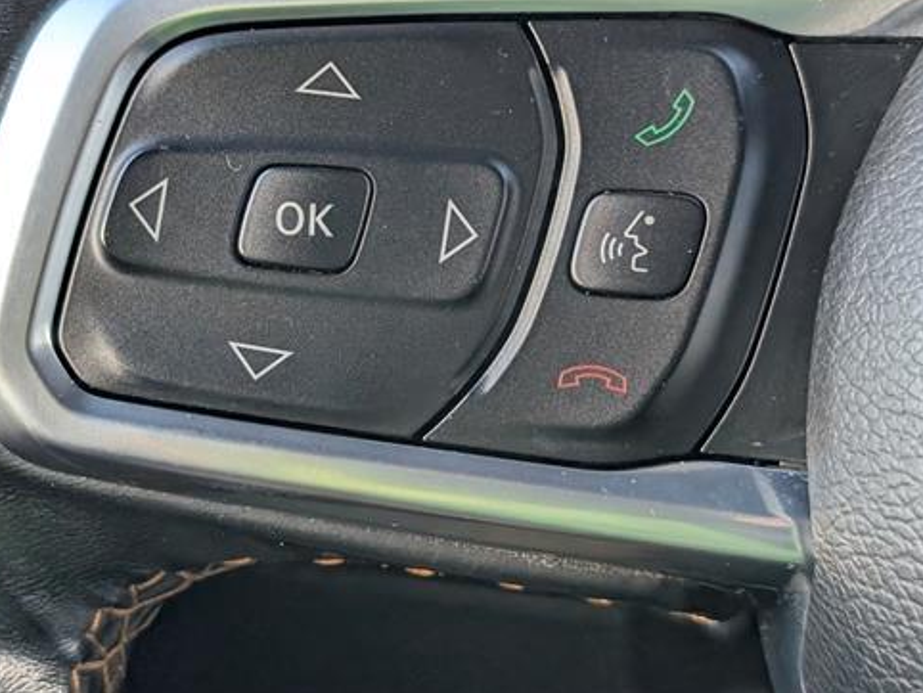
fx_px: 1734
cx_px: 377
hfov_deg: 29.7
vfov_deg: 22.6
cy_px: 348
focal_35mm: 65
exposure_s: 1/526
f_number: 1.68
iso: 356
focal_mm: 6.9
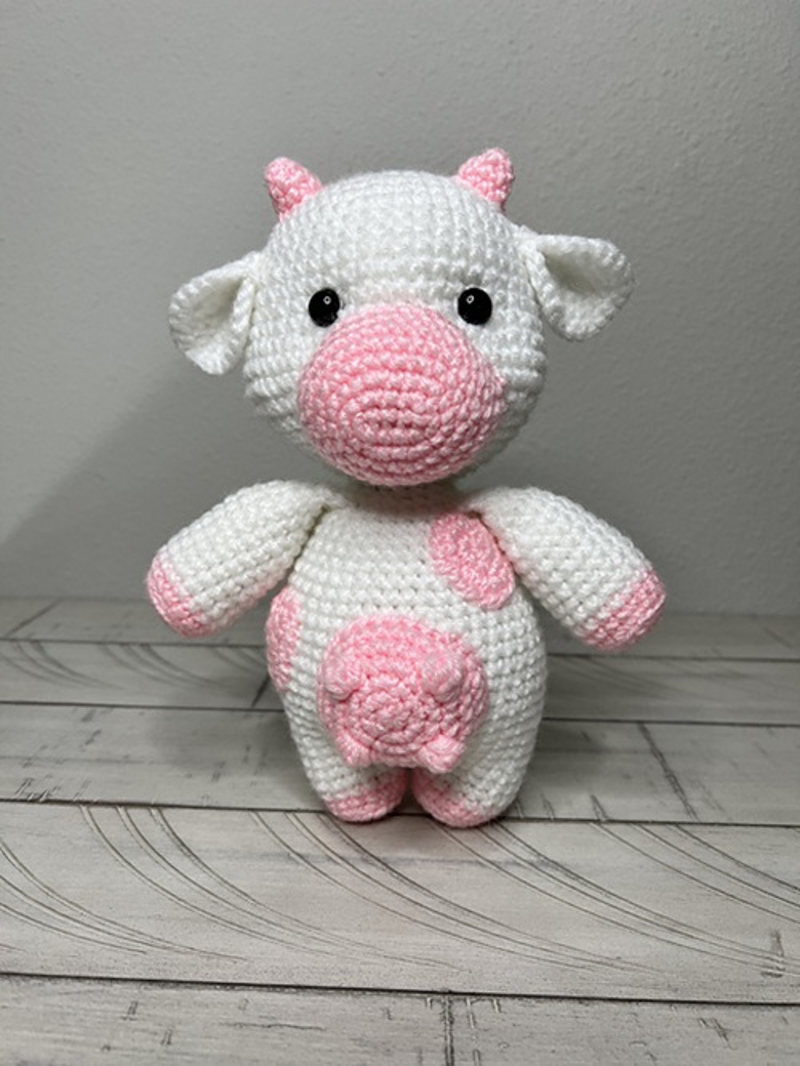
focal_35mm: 26
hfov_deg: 53.1
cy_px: 533
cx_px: 400
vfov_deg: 67.3
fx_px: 801
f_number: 1.5
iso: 50
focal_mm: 5.7
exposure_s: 1/353
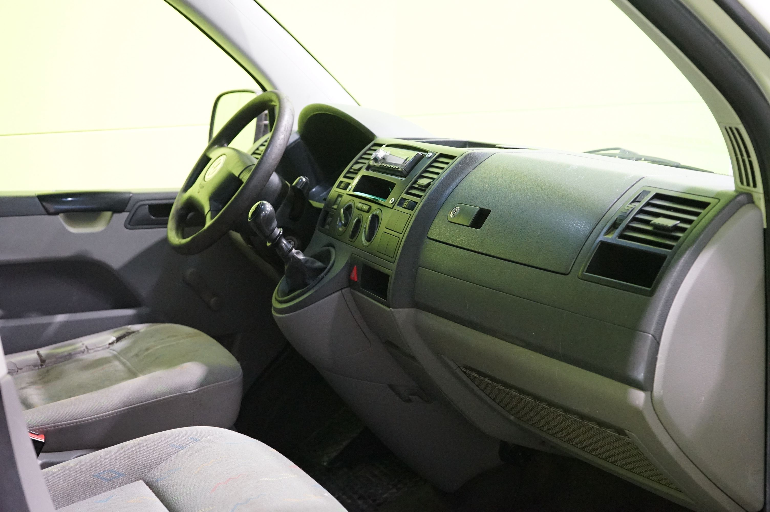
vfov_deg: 26.9
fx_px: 1068
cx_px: 385
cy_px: 256
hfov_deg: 39.6
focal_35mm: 50
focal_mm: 50
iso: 6400
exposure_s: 1/30
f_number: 5.6
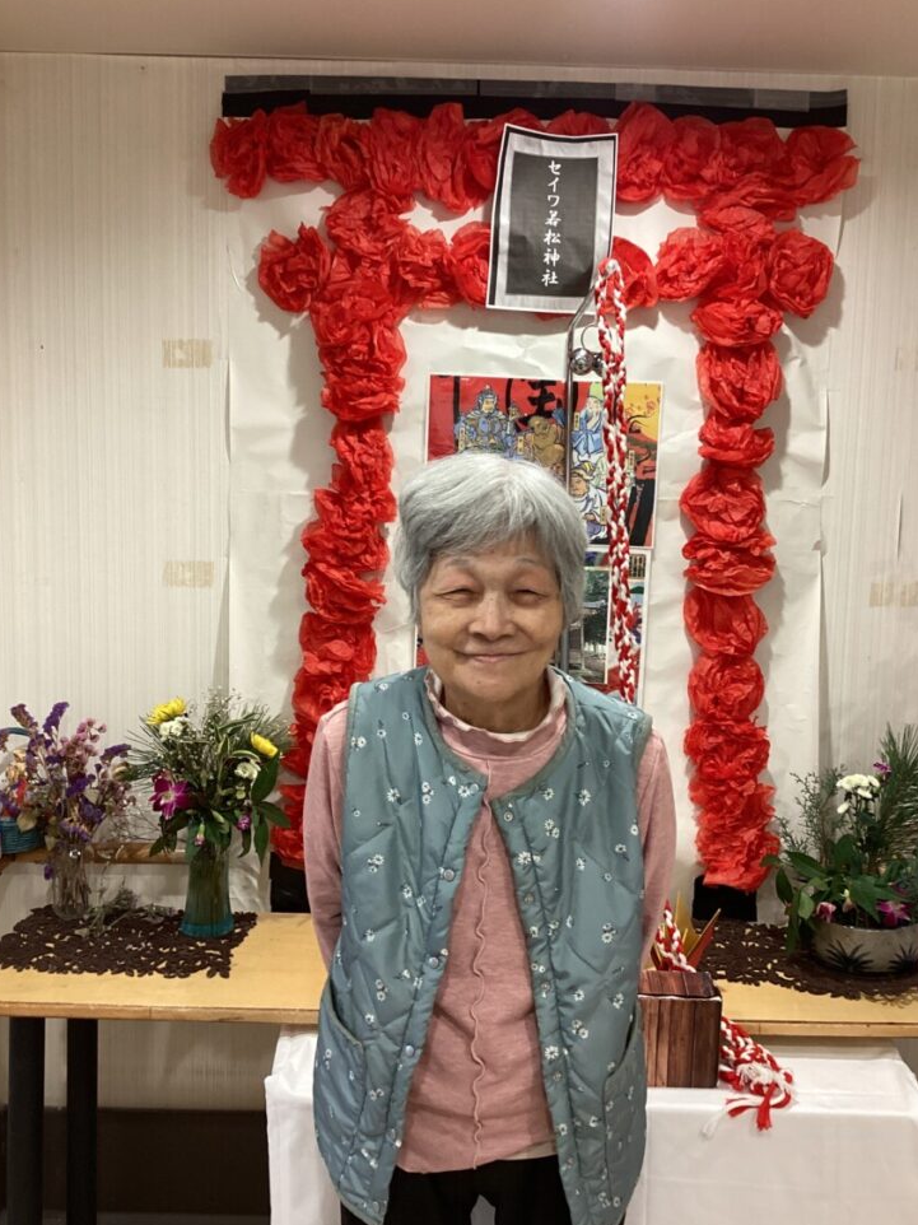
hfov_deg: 42.9
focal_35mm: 33
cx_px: 474
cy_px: 623
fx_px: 1167
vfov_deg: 55.4
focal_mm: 3.3
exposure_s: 1/50
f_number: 2.4
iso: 125
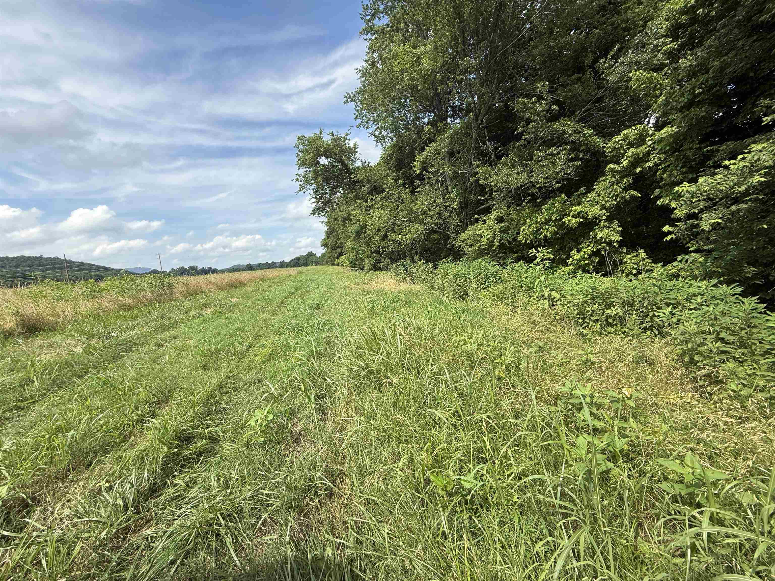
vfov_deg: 85.7
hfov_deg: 102.1
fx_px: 313
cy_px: 290
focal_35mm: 14
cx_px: 388
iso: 50
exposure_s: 1/888
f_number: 2.2
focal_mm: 2.22
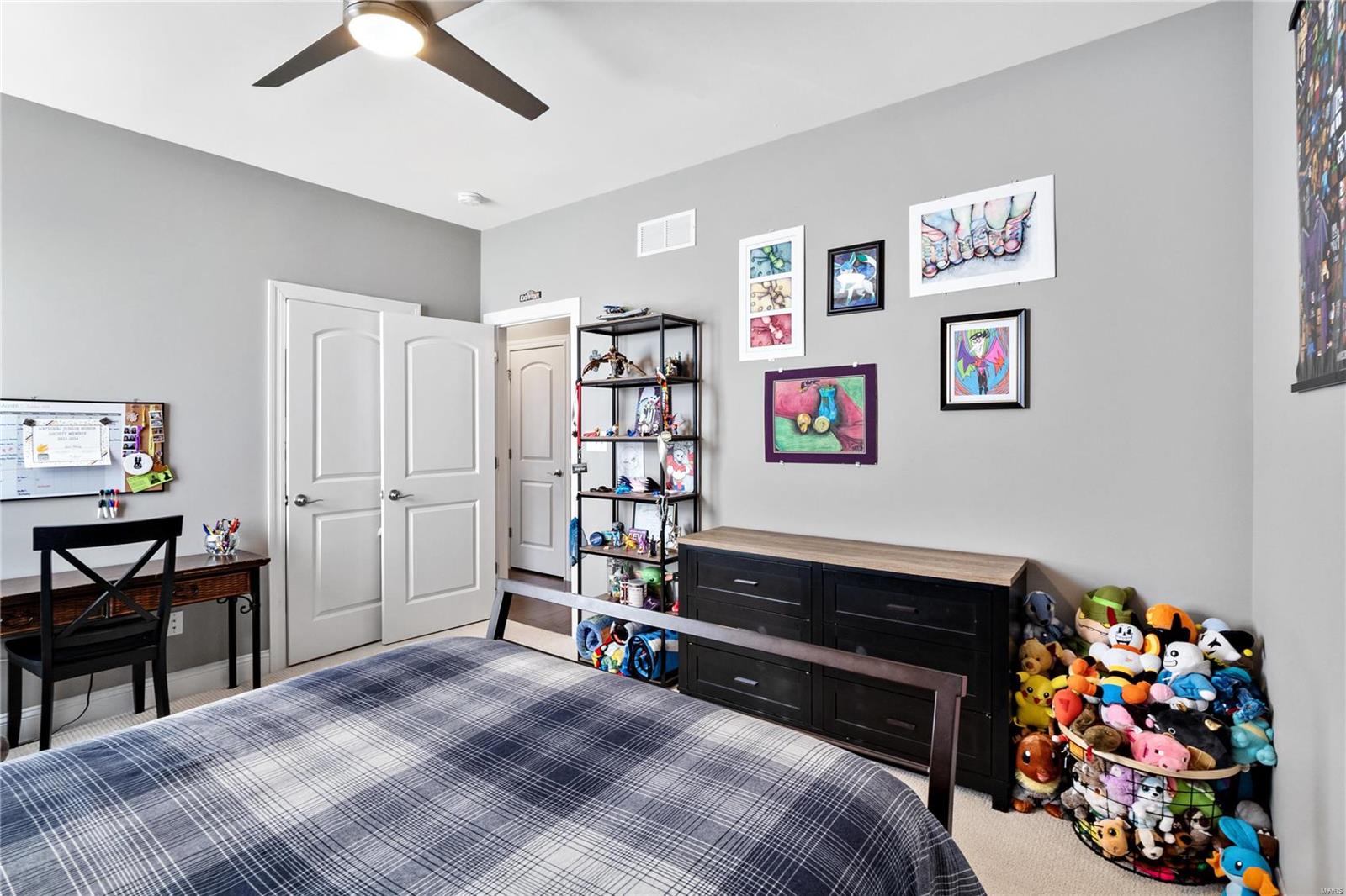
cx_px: 673
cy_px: 448
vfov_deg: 73.7
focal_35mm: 16
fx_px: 598
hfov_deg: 96.7
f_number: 8
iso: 400
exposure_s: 1/4
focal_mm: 8
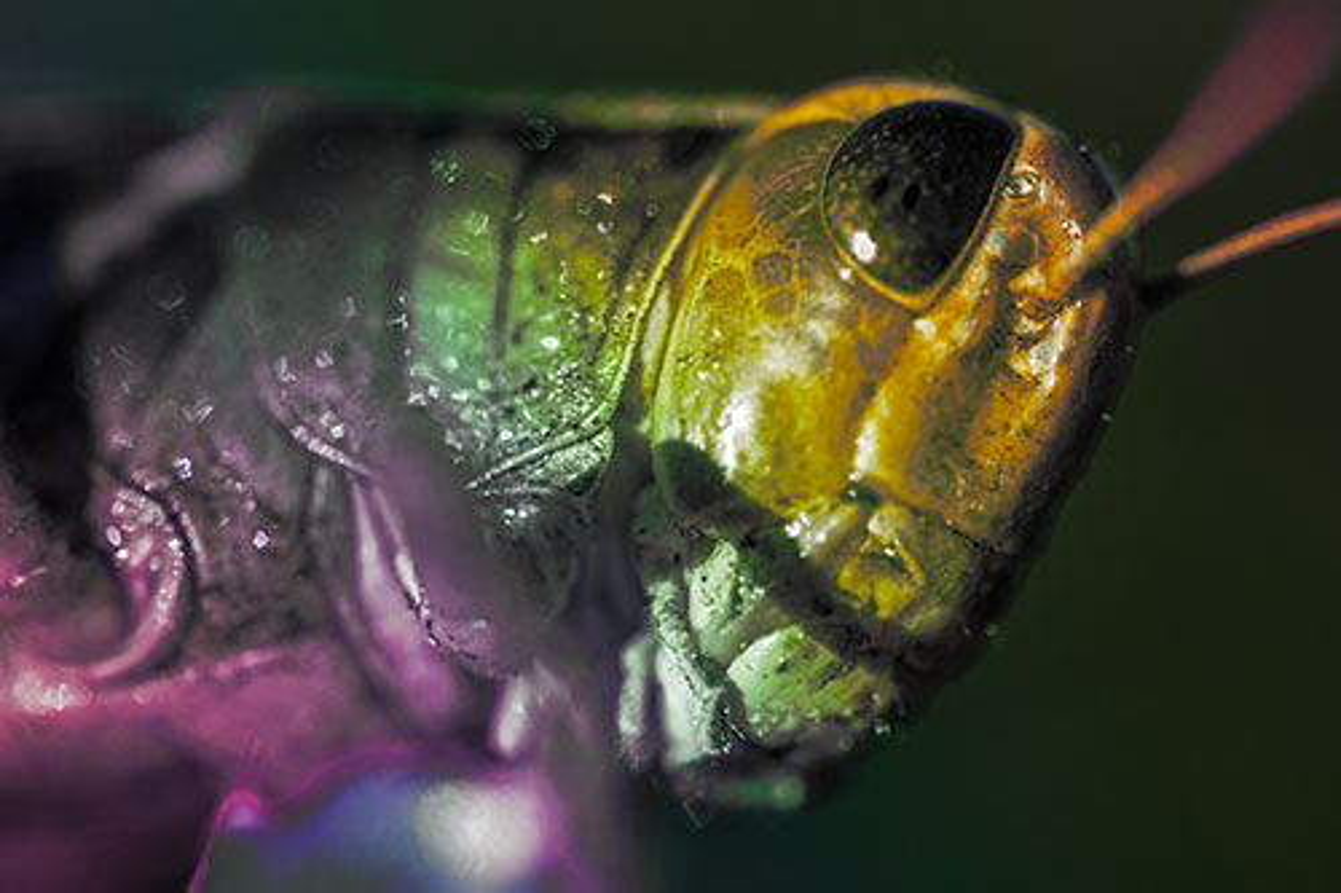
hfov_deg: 9.8
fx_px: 7819
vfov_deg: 6.5
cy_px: 446
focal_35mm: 210
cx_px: 670
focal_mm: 210
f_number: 11
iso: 280
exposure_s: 1/250
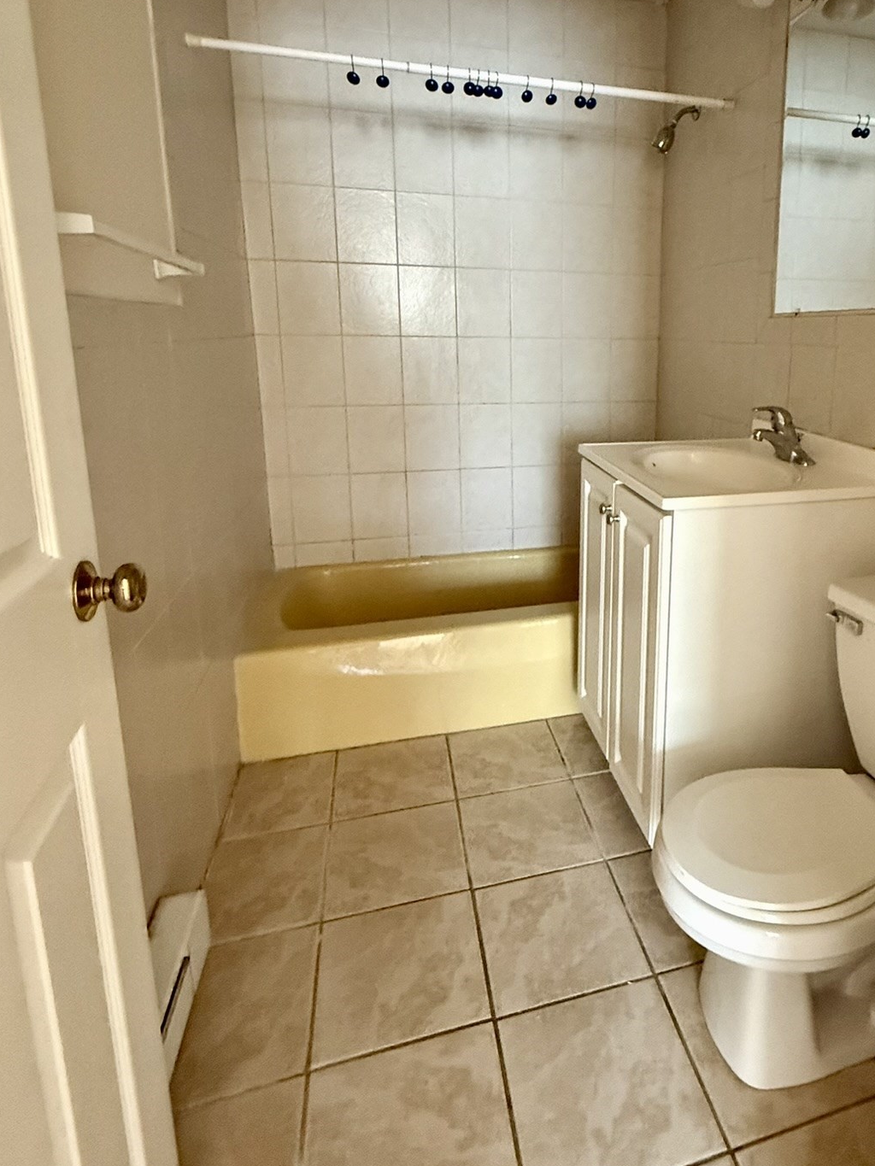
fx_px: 708
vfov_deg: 78.1
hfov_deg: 61.3
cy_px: 467
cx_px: 610
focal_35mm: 21
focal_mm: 2.22
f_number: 2.2
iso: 800
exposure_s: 1/60
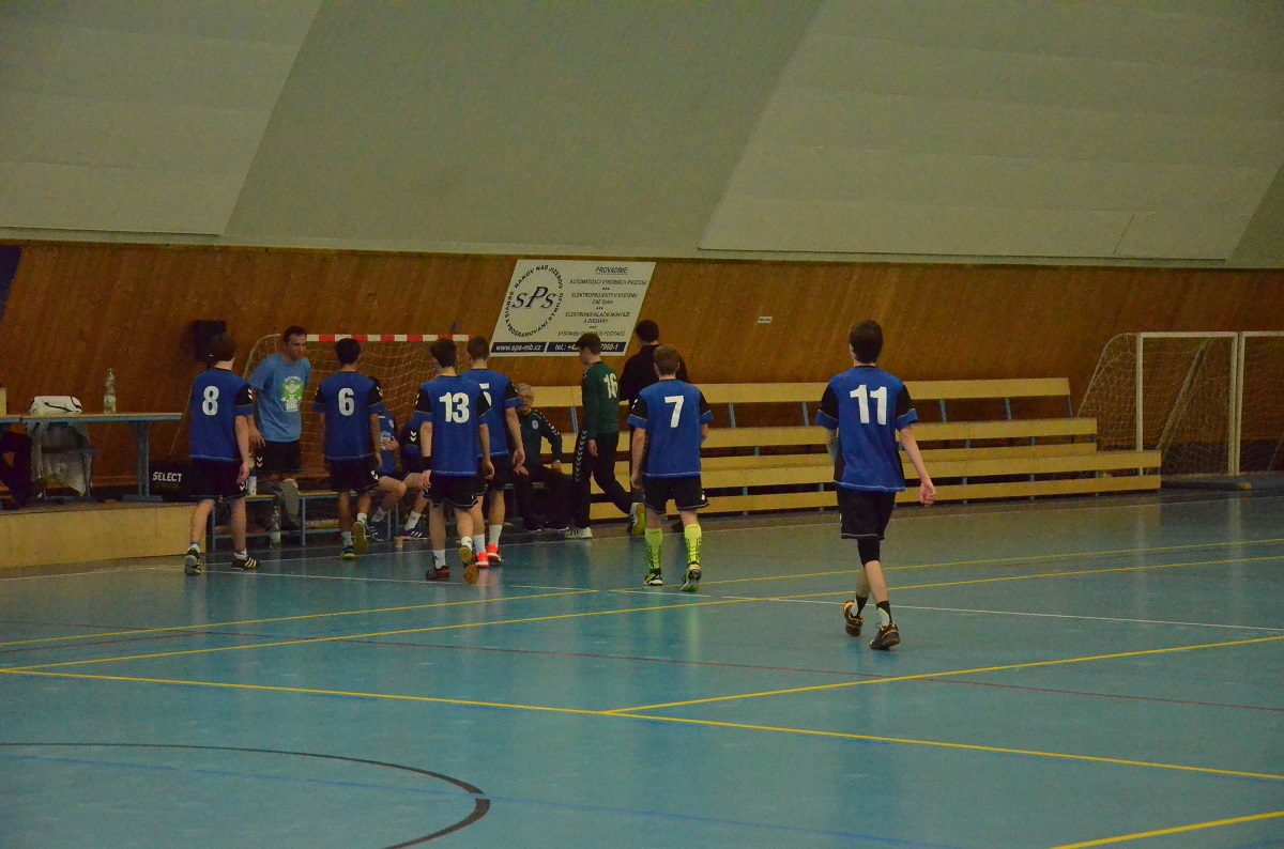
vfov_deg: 13.0
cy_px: 424
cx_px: 642
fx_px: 3736
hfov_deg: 19.5
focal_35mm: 105
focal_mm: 70
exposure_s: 1/1000
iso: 6400
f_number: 6.3
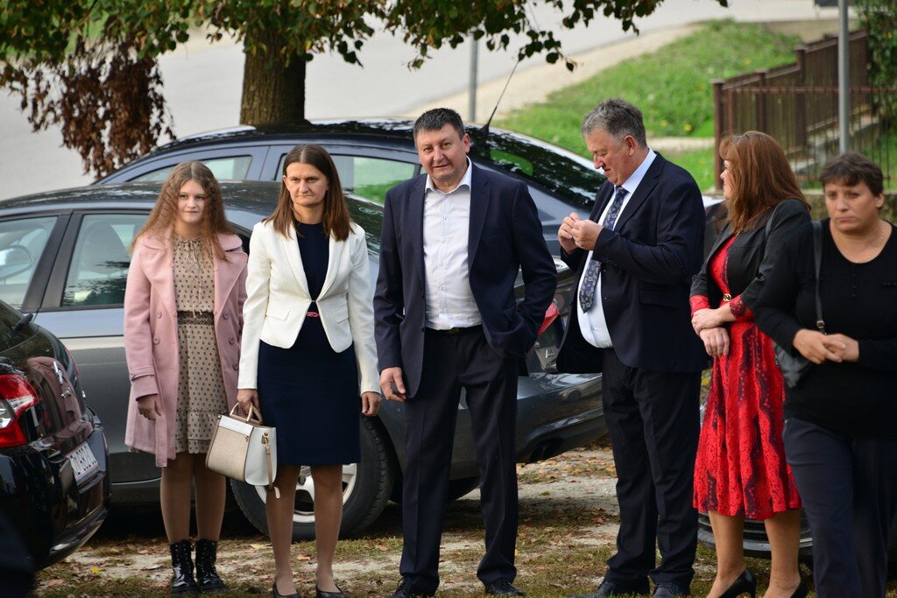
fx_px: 7476
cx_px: 448
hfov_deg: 6.9
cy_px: 299
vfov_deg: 4.6
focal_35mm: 300
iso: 800
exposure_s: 1/200
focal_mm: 300
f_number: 7.1
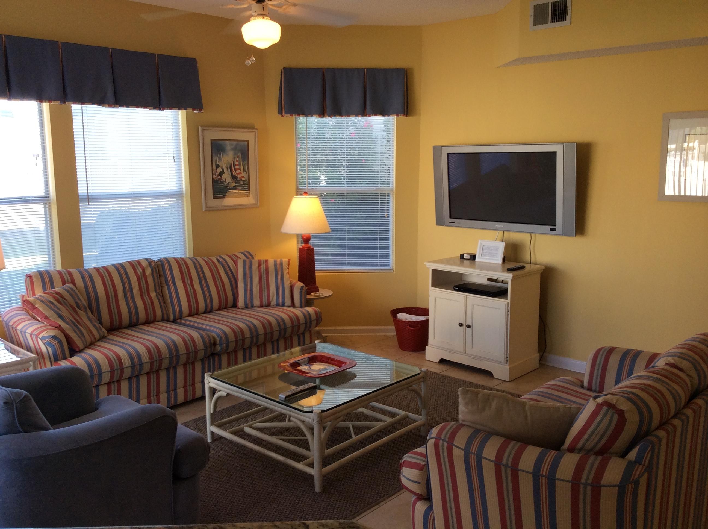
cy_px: 264
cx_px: 354
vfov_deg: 42.8
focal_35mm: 33
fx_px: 674
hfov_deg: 55.4
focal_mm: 3.3
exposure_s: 1/60
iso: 40
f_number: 2.4
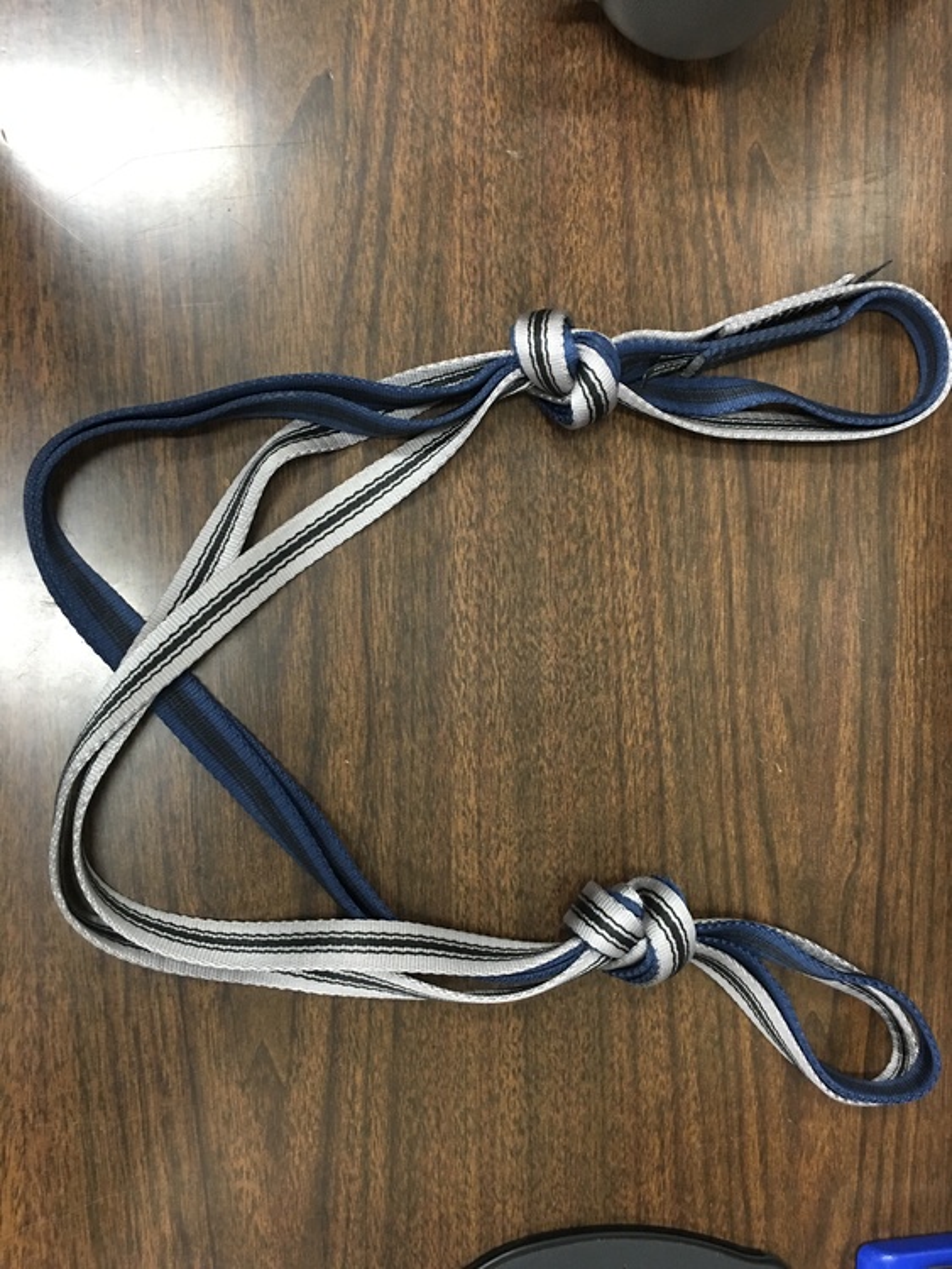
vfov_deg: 61.6
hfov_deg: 48.3
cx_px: 476
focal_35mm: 29
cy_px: 634
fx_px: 1063
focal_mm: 4.15
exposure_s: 1/15
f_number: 2.2
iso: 80
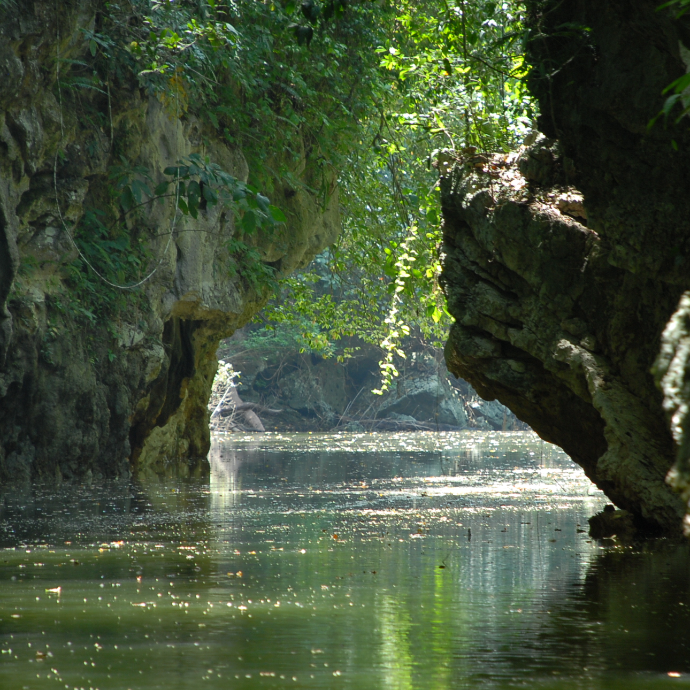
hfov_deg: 6.8
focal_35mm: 259
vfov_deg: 6.8
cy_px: 344
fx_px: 5833
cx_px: 411
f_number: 5.6
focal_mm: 135
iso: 250
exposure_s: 1/30
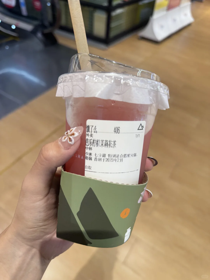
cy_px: 140
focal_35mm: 24
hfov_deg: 56.8
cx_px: 105
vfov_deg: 71.6
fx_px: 194
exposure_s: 1/100
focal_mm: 6.76
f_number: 1.78
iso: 125
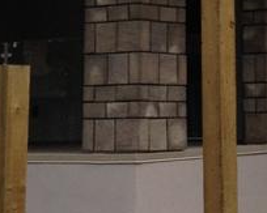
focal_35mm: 201
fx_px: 1588
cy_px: -209
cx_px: 198
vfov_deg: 7.4
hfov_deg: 9.6
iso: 50
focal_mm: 4.28
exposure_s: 1/409
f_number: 2.4
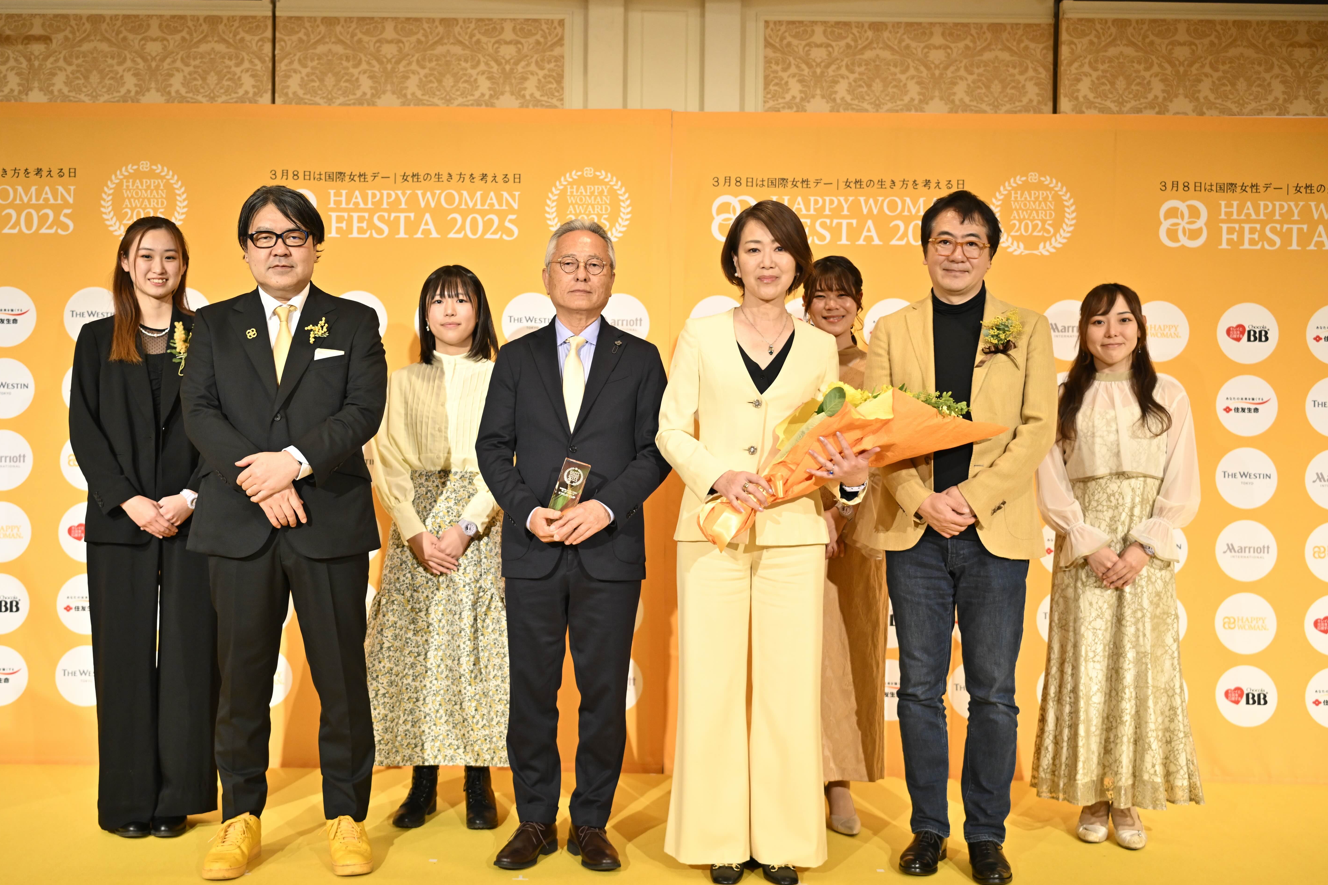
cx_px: 640
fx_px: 1402
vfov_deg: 35.1
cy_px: 445
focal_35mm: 38
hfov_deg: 50.7
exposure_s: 1/250
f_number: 2
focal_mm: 35
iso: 1600
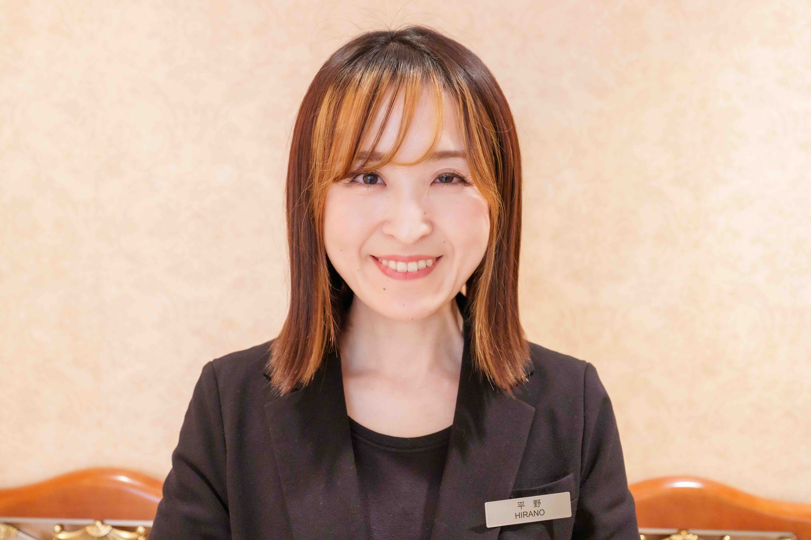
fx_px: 788
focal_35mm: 35
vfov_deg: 37.9
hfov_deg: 54.4
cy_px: 270
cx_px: 406
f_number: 4
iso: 3200
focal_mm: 35
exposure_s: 1/50
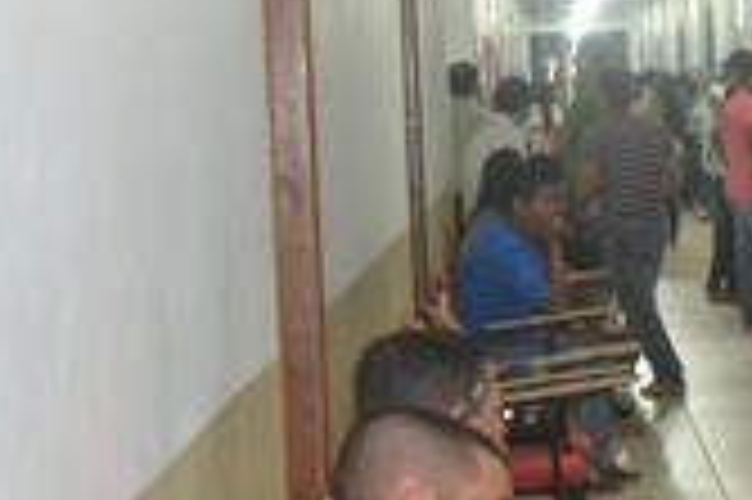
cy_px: 315
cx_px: 842
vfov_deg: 8.9
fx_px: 3214
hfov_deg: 13.1
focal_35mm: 154
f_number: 4.5
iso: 2000
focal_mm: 38
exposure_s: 1/60
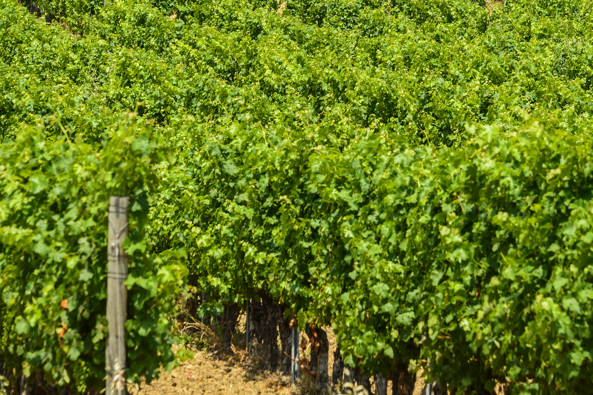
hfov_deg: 4.2
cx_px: 386
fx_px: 8021
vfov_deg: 2.8
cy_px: 13
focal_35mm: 487
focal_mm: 180
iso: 100
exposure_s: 1/80
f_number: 10
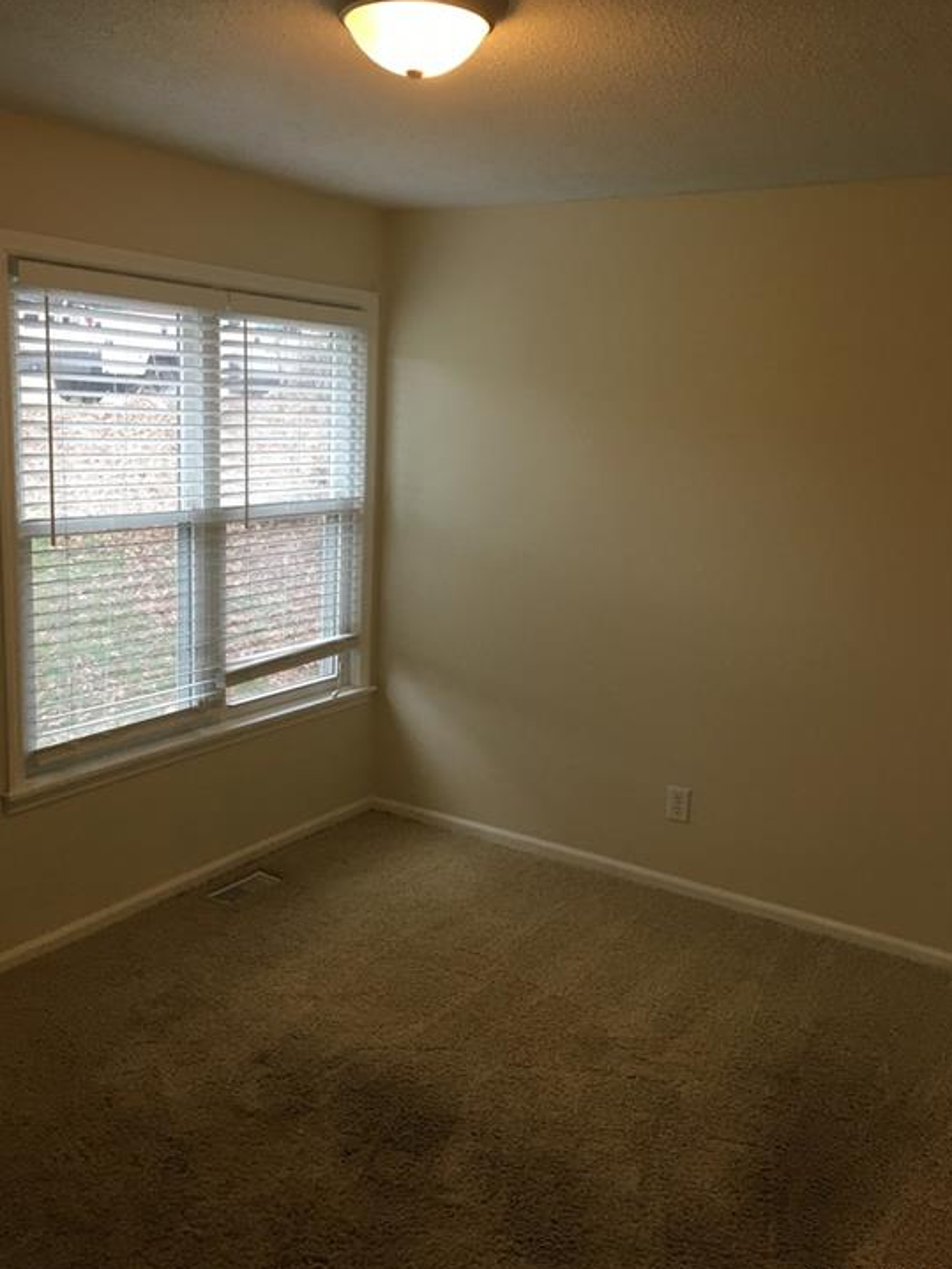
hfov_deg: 45.5
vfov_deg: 58.3
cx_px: 452
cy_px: 613
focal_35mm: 31
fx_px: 1136
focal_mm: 4.15
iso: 40
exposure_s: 1/30
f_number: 2.2
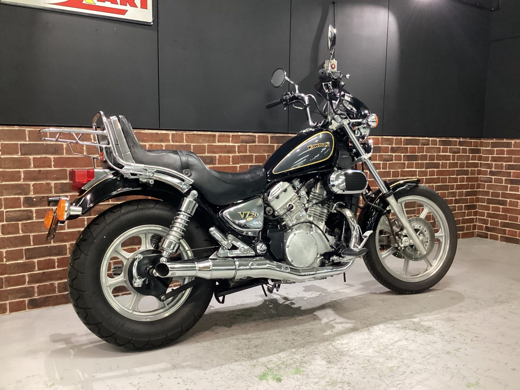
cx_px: 260
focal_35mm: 31
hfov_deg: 58.4
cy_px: 195
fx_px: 466
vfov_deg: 45.4
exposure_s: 1/60
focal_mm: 3.3
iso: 400
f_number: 2.4
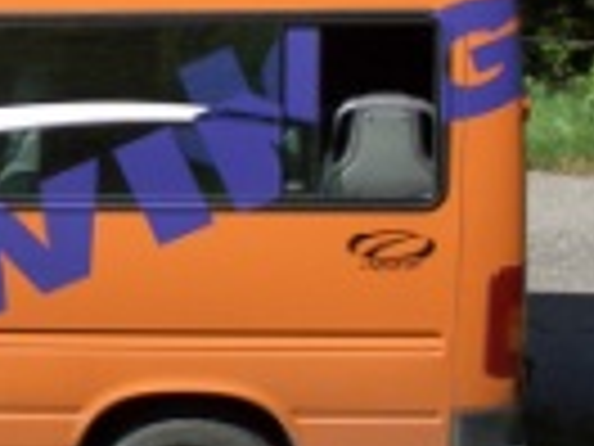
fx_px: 1922
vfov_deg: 13.1
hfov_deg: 16.7
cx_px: -162
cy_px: 45
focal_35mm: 112
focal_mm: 7.1
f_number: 4
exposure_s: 1/400
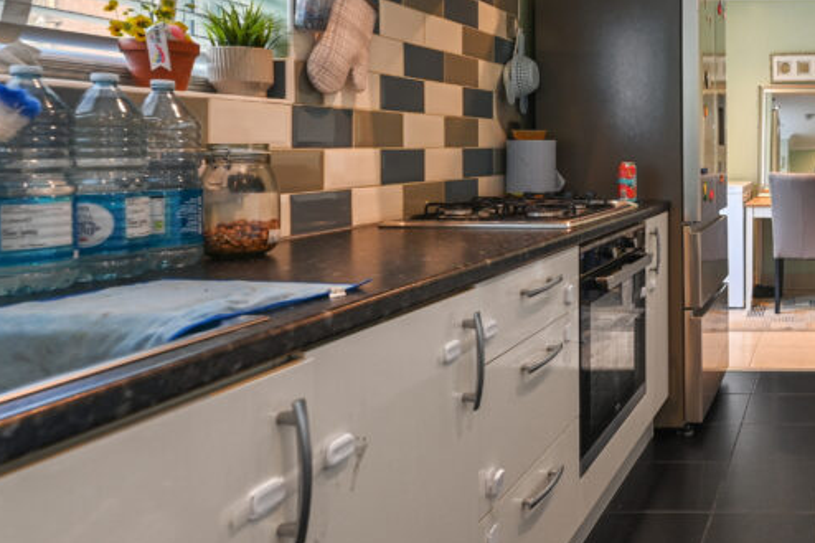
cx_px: 822
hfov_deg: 50.8
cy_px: 149
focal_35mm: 29
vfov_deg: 43.8
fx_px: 656
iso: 400
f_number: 5
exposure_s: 1/5
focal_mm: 14
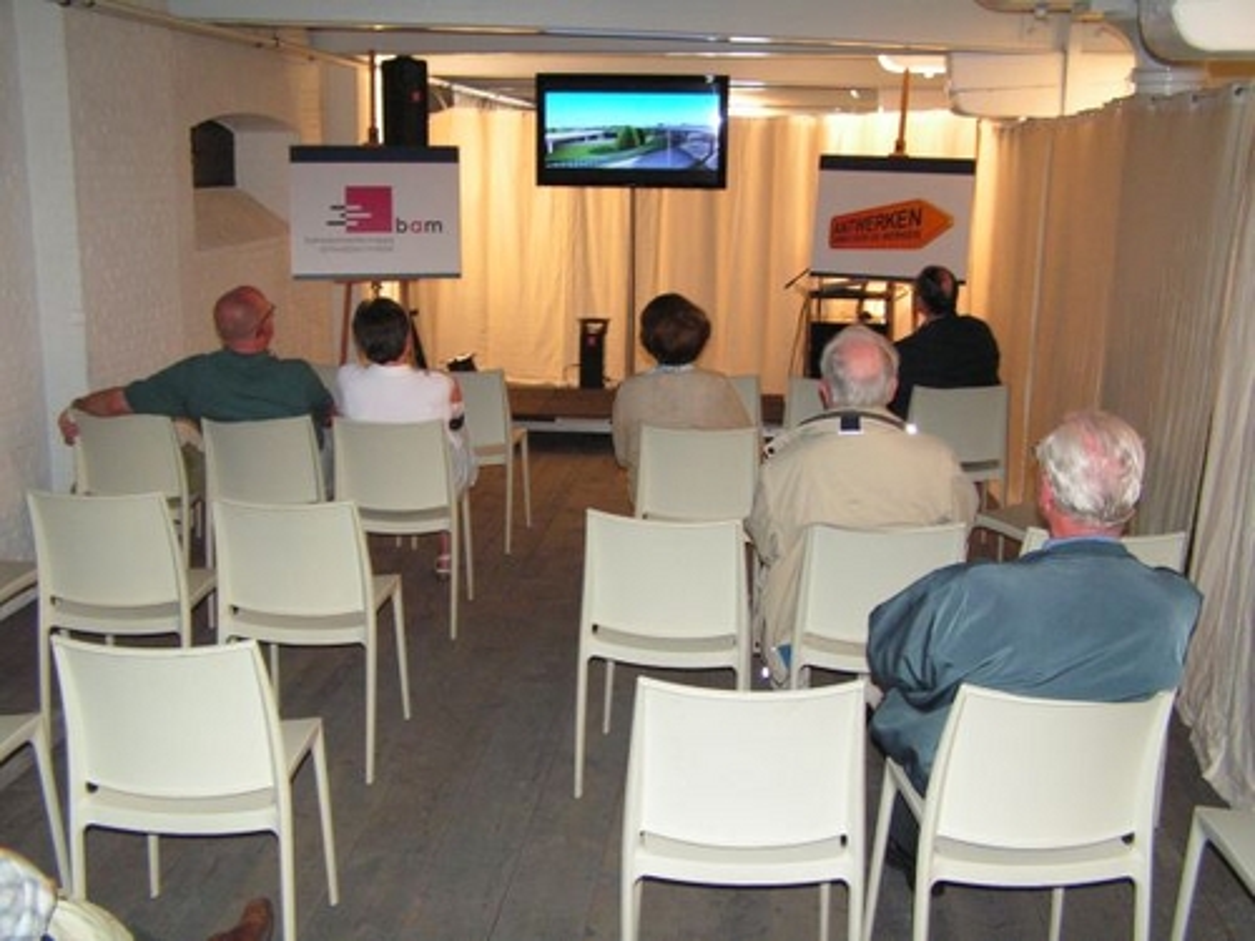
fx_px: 1378
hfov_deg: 49.0
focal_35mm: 38
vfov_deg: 37.7
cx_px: 628
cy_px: 470
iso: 200
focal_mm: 6.3
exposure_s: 1/40
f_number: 2.8
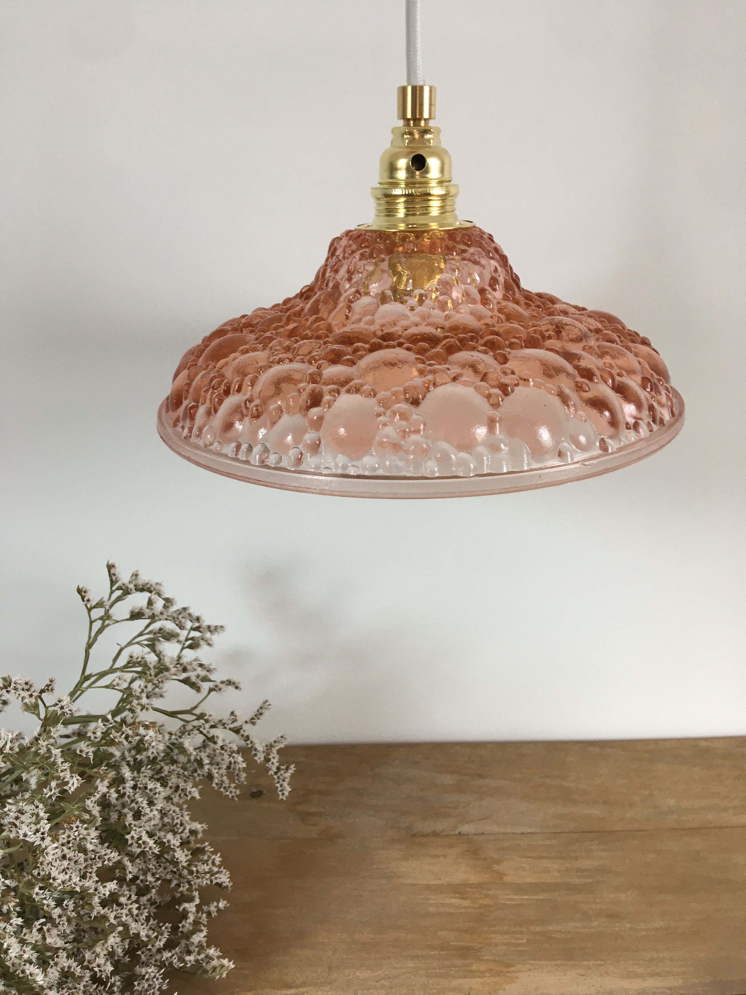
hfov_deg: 48.2
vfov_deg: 61.7
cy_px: 498
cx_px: 373
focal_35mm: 29
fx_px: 833
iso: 25
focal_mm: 4.15
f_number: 2.2
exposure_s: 1/33
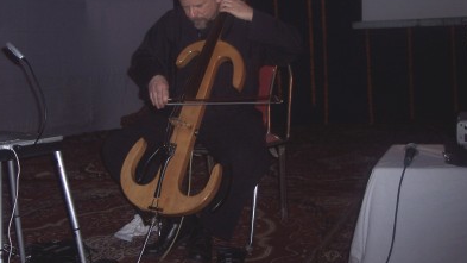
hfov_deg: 38.5
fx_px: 669
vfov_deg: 22.1
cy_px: 79
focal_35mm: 54
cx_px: 227
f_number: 2.8
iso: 100
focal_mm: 8
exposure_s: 1/60
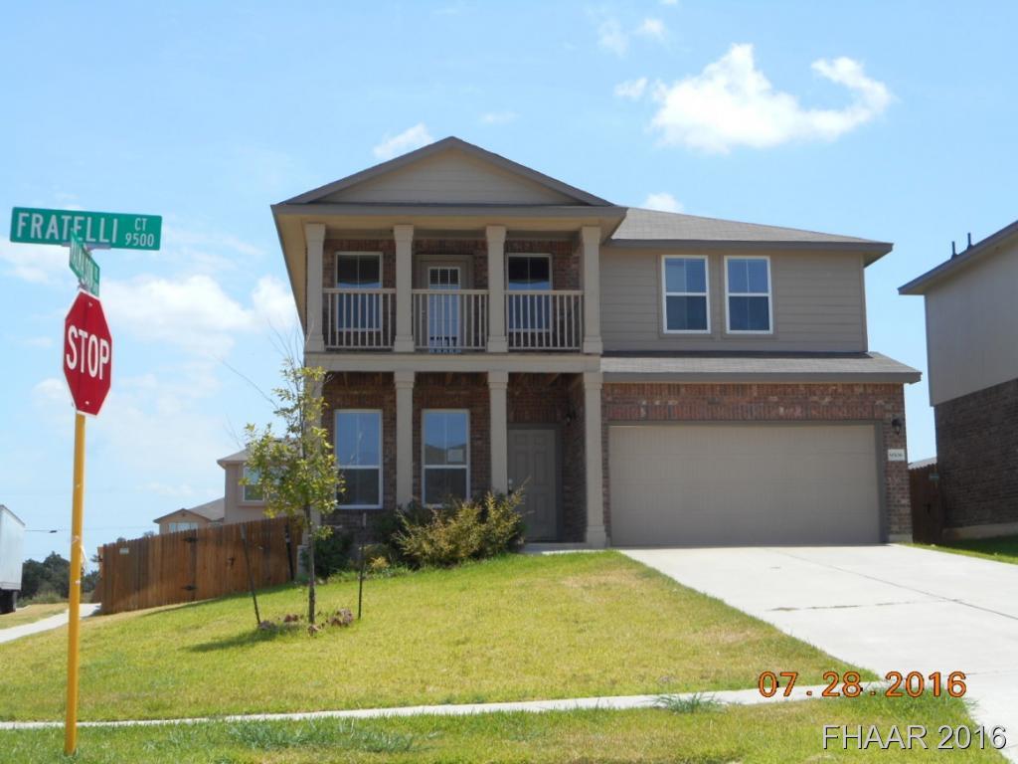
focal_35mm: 51
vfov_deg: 28.6
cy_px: 382
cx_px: 509
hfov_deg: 37.5
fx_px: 1500
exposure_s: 1/320
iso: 80
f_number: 4.9
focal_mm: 9.1
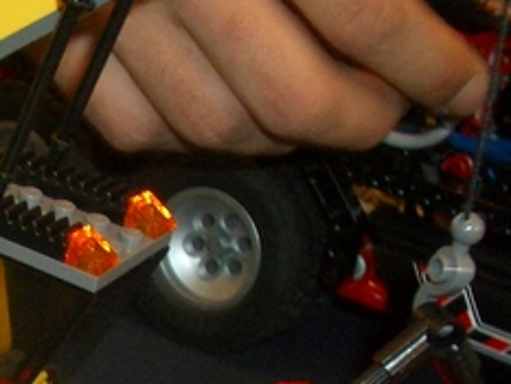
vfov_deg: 11.9
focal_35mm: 120
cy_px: 531
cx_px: -132
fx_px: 1772
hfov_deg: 15.7
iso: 100
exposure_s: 1/60
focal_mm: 5.8
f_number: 2.6
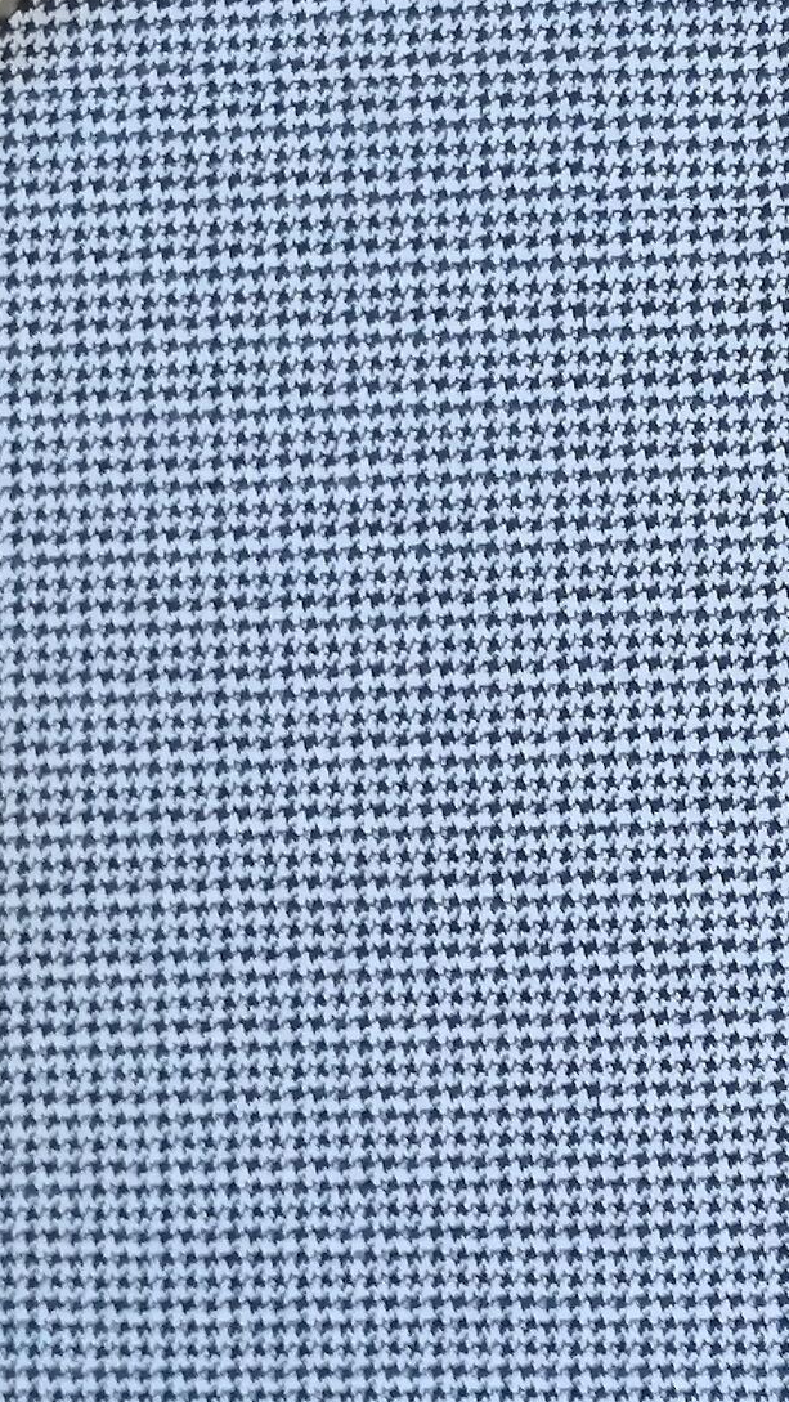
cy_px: 883
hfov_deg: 10.0
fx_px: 4461
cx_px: 833
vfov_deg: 17.8
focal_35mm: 120
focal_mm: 3.95
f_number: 1.8
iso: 400
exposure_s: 1/25
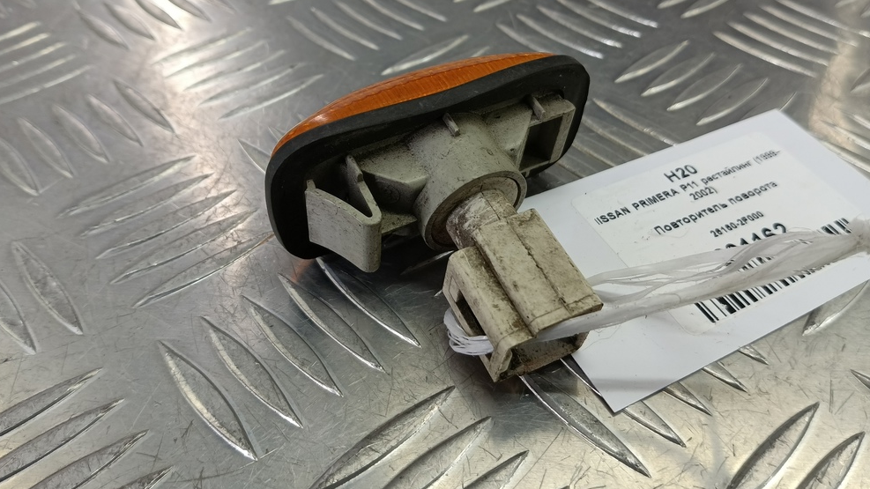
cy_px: 182
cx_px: 440
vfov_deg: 44.0
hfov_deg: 71.9
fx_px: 600
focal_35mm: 26
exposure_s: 1/50
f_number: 1.6
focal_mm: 4.11
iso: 105
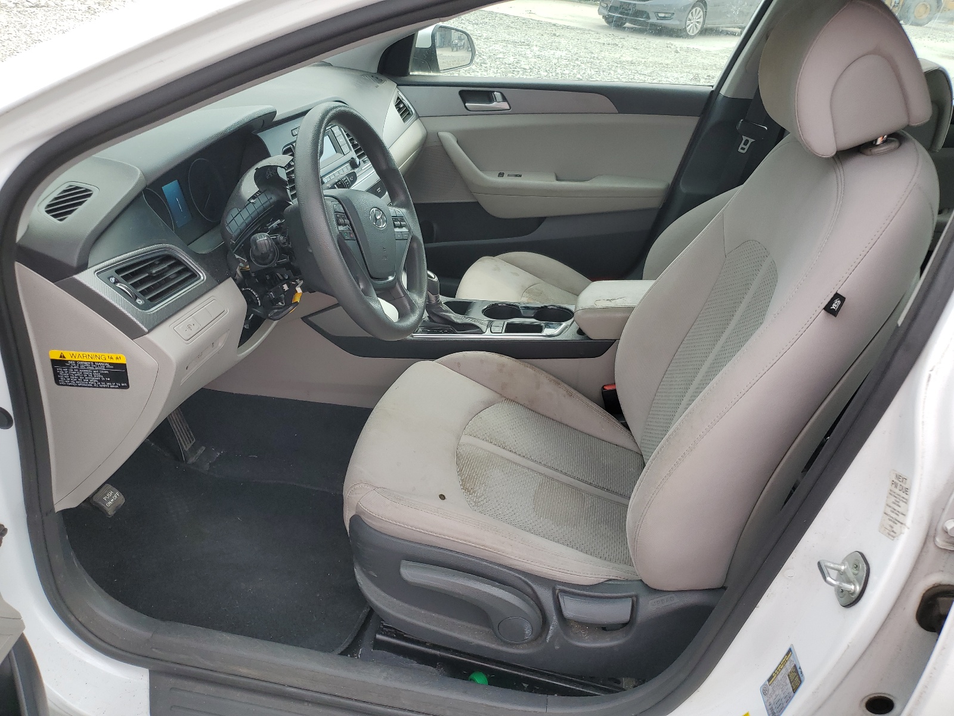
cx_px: 477
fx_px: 717
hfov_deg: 67.3
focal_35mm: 26
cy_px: 358
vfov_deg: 53.1
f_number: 1.5
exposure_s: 1/625
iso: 50
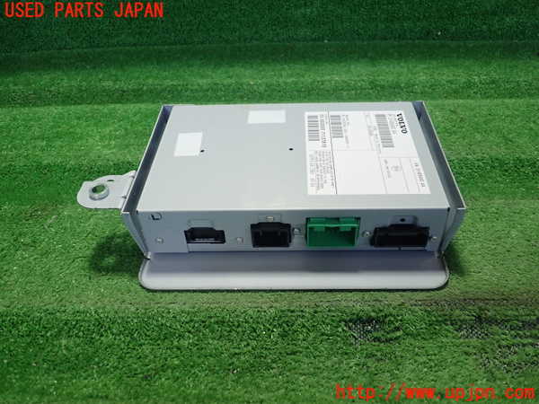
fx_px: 467
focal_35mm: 30
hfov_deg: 60.0
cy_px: 202
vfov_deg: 46.8
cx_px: 270
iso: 320
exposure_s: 1/125
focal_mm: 5.5
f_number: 2.3
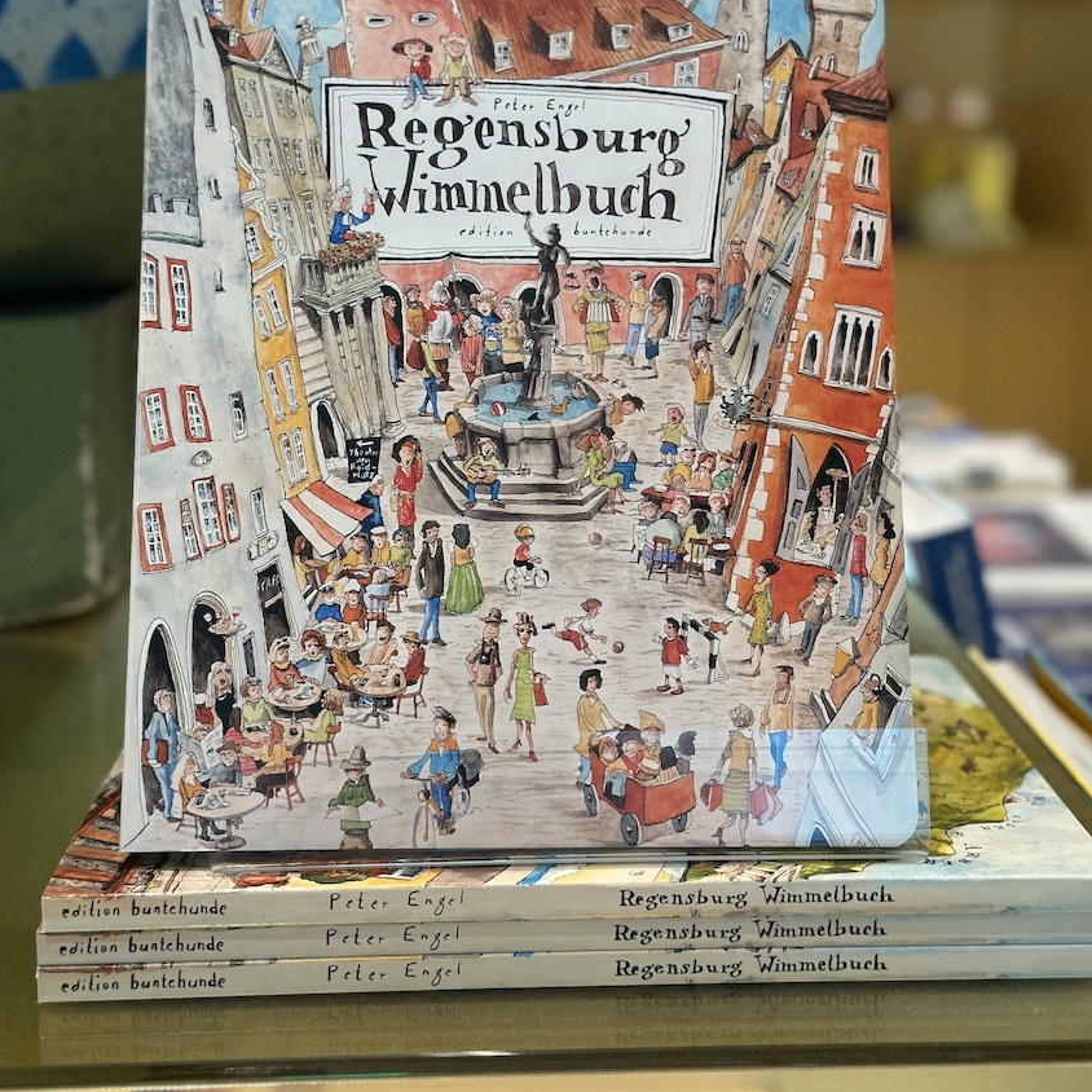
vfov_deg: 29.9
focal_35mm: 57
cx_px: 546
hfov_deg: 30.0
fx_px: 2034
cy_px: 414
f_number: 1.78
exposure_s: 1/100
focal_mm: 6.86
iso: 80
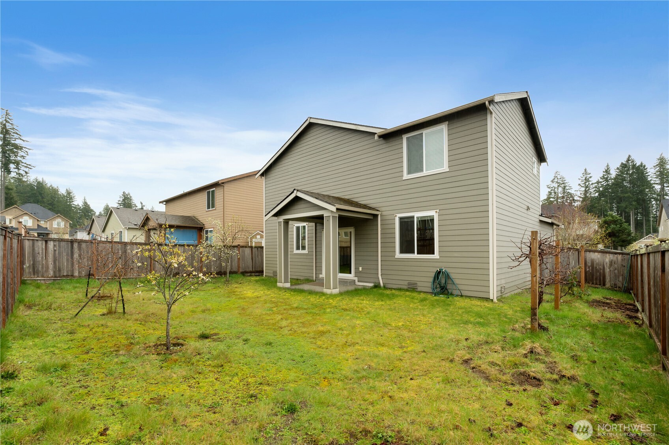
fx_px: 293
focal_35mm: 16
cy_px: 222
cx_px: 334
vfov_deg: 74.6
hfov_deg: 97.6
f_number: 9
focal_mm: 10.5
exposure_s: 1/40
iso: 400
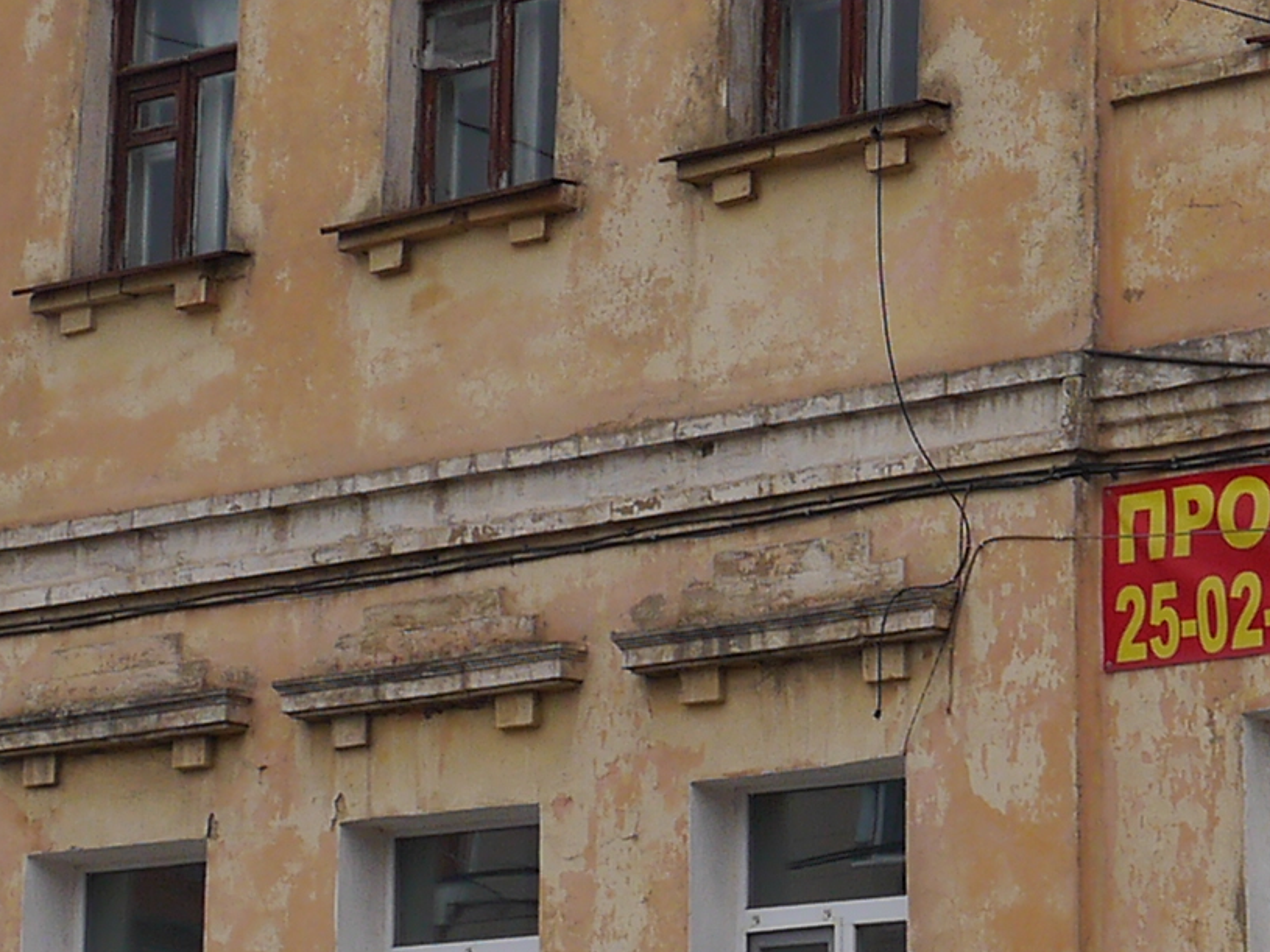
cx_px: 1262
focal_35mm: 157
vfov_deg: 9.4
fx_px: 5759
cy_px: 544
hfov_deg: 12.4
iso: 160
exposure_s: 1/250
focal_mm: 16
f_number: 5.6
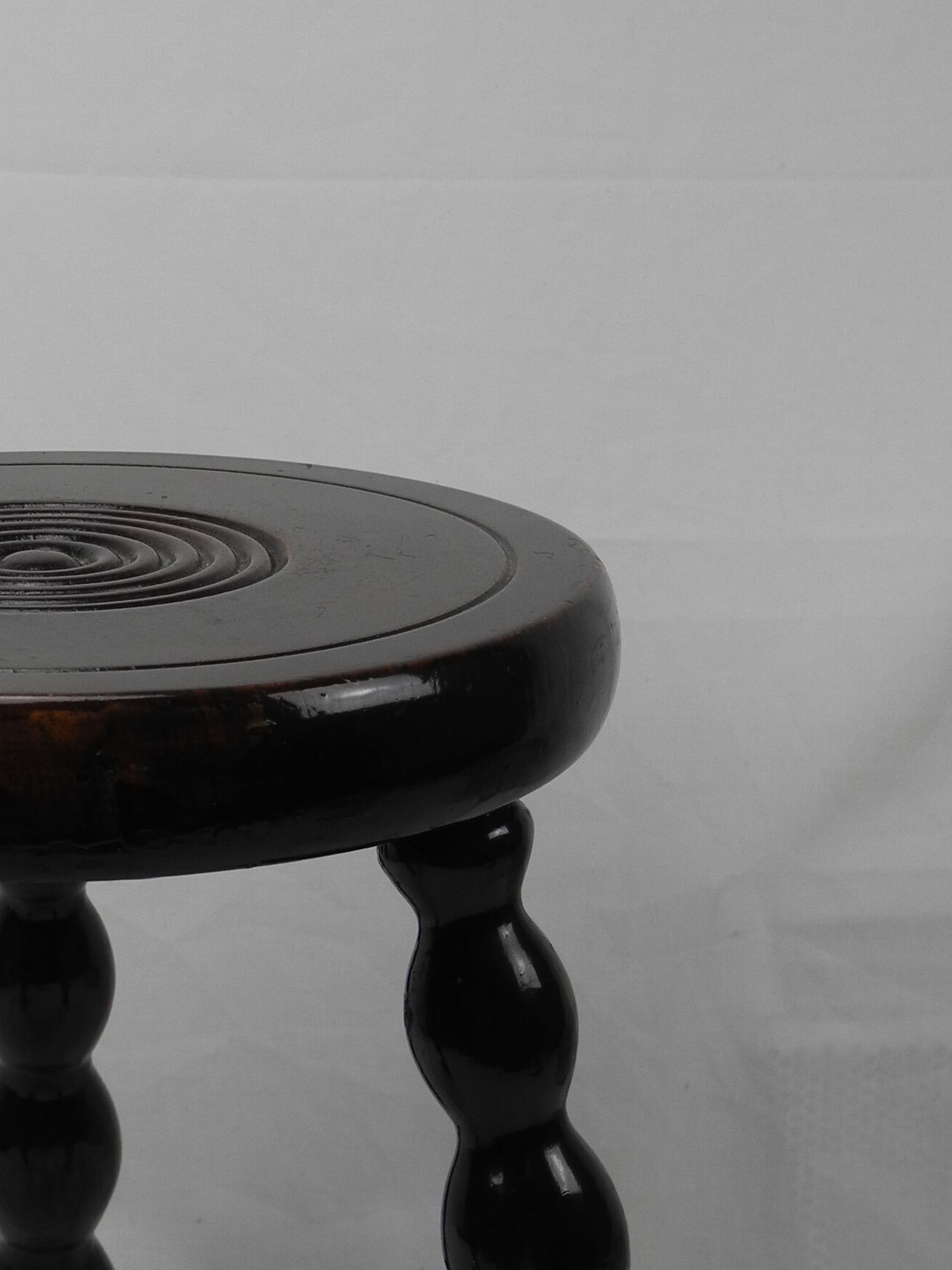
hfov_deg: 18.3
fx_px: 2897
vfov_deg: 24.4
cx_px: 82
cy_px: 994
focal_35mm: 79
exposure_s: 1/163
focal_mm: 8.1
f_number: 3.2
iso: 100
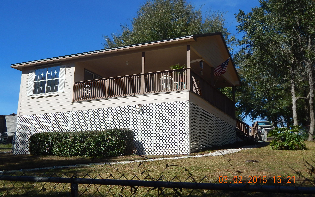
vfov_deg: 28.0
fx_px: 395
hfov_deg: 43.5
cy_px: 85
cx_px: 157
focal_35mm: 46
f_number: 7.1
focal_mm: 7.7
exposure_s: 1/400
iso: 125
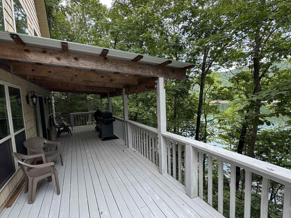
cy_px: 114
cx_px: 129
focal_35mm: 18
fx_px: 151
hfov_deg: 87.4
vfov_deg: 71.6
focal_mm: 2.22
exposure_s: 1/99
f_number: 2.2
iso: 64
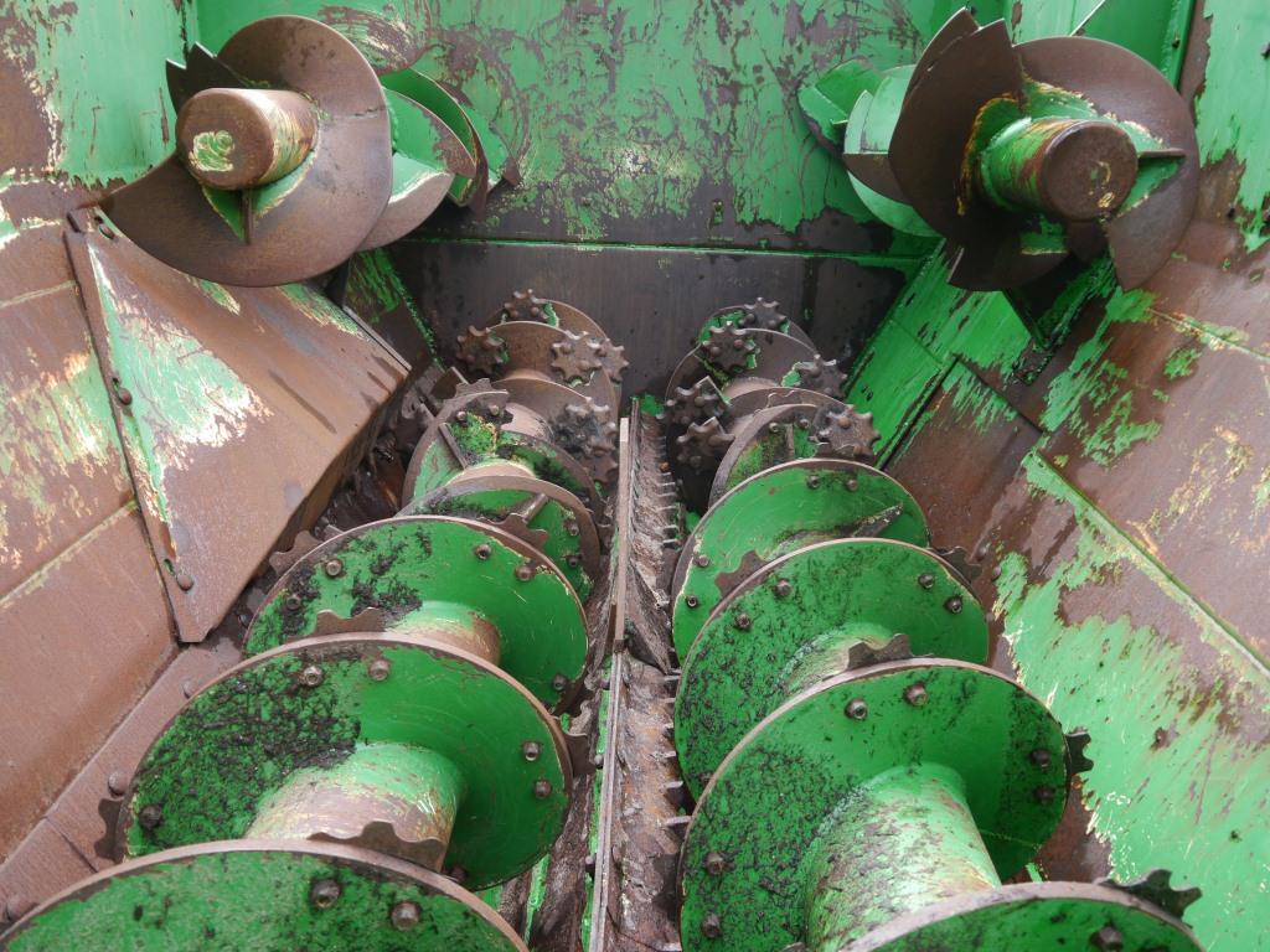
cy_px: 476
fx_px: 1027
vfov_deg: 49.7
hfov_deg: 63.4
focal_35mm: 28
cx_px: 635
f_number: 4.5
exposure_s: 1/125
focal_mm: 14
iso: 160
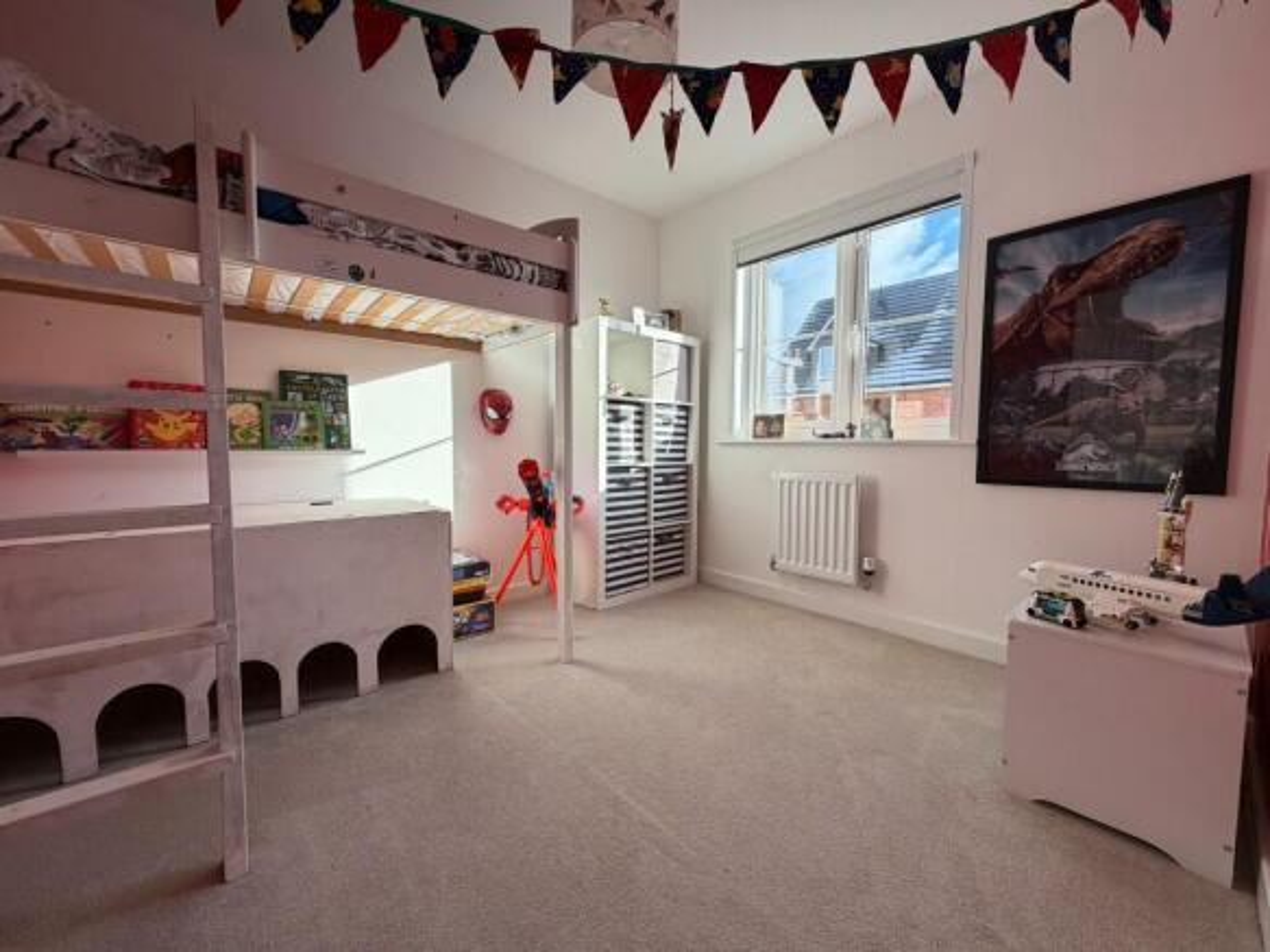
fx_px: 514
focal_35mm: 14
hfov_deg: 102.1
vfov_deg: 85.7
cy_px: 476
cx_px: 635
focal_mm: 2.22
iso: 50
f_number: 2.2
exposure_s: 1/176
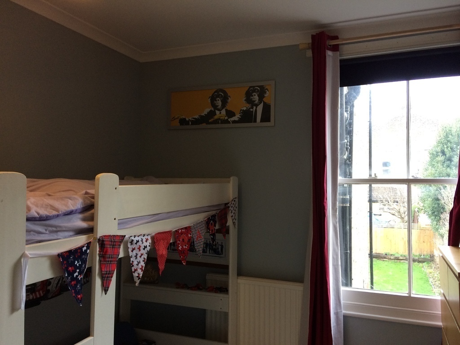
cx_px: 230
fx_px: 385
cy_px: 172
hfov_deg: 61.7
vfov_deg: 48.2
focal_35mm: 29
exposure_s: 1/33
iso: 64
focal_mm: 4.15
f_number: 2.2
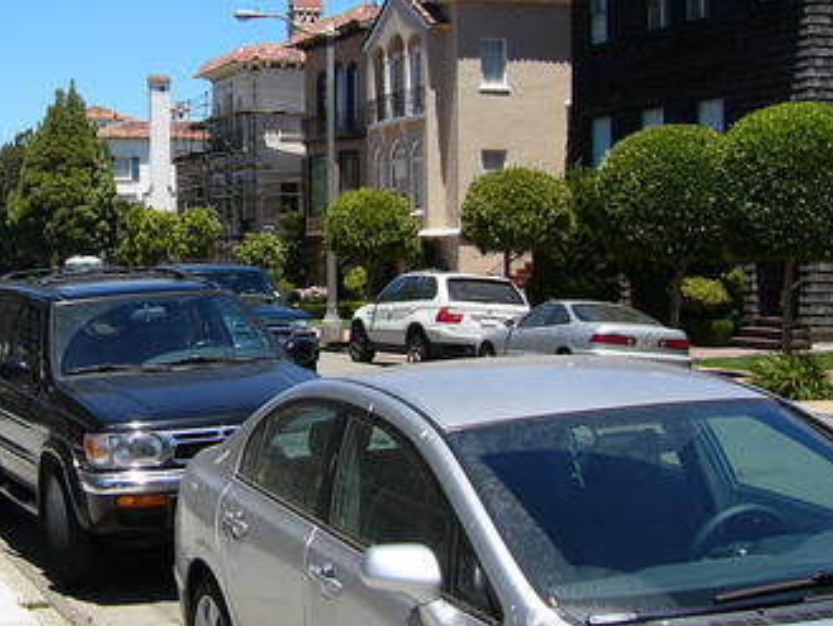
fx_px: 1637
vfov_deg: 21.5
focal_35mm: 68
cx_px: 58
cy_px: 180
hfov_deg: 27.4
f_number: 8
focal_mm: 5.8
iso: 50
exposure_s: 1/125
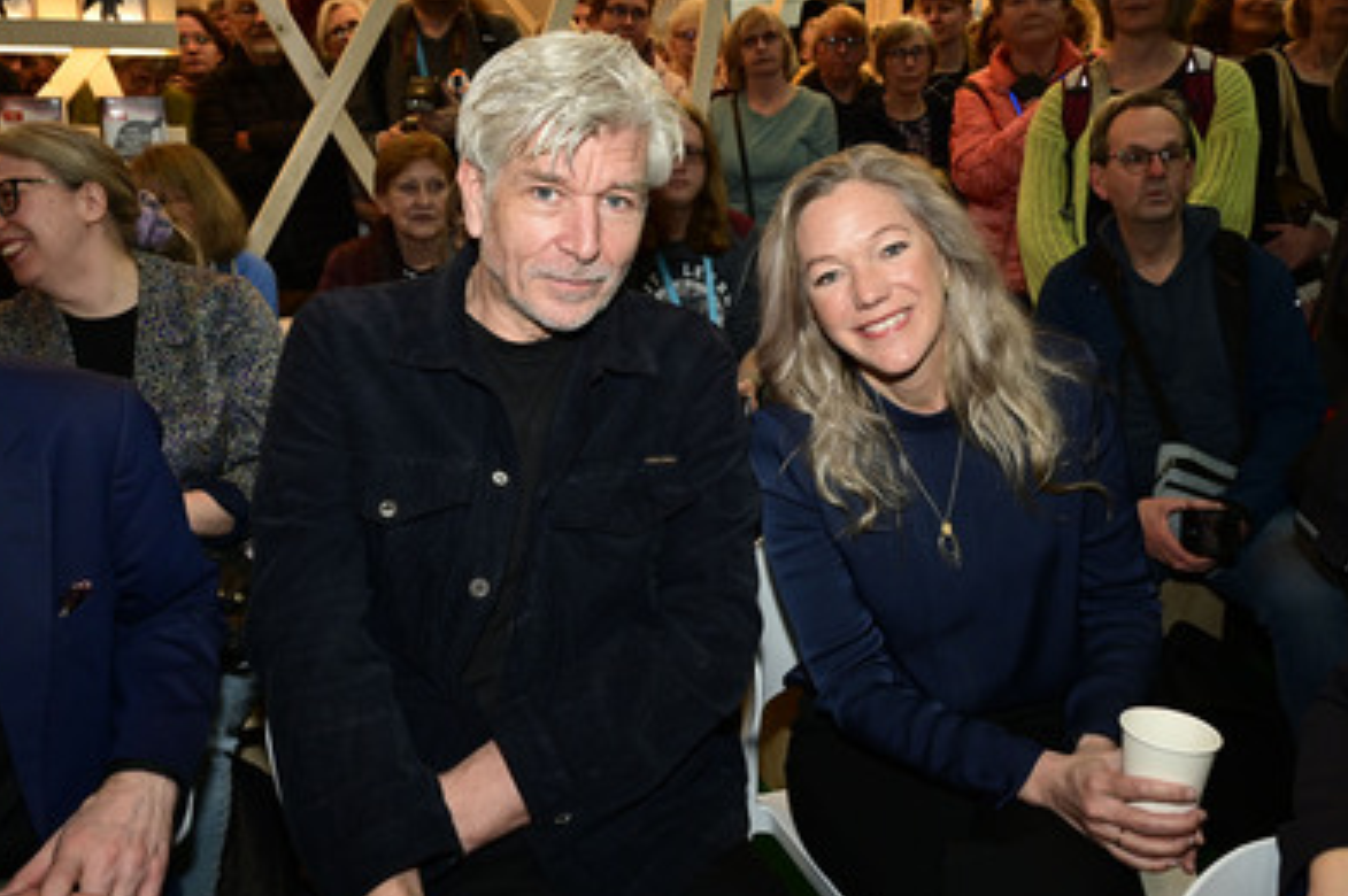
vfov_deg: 43.5
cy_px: 445
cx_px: 698
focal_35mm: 30
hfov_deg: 62.0
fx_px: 1122
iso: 2000
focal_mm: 26
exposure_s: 1/160
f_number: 8
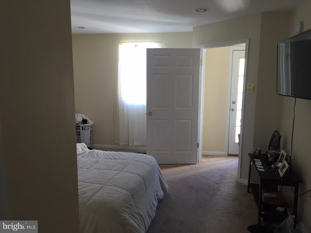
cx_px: 156
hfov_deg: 61.7
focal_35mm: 29
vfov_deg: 48.2
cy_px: 116
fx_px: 261
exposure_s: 1/30
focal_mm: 4.15
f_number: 2.2
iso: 32
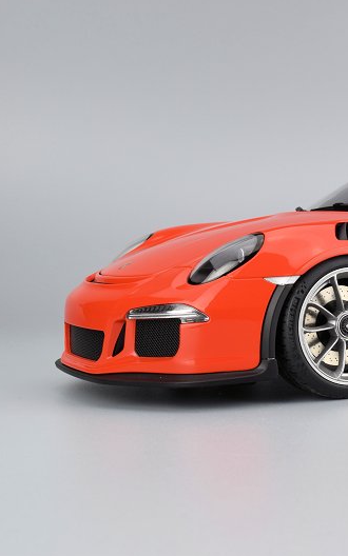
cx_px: 412
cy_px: 276
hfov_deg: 17.4
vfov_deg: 28.7
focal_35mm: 72
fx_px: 1089
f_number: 18
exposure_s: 1/8
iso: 100
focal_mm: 31
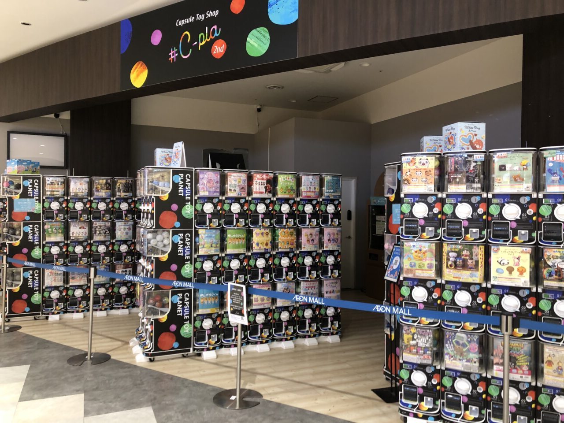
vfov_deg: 49.7
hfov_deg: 63.4
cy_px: 212
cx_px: 282
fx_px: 456
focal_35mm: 28
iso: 40
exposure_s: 1/17
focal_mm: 3.99
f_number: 1.8
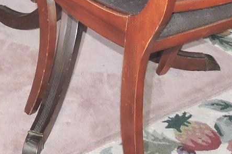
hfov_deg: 17.2
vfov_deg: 10.3
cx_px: -29
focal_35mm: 115
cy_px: -219
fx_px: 741
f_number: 3.3
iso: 200
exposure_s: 1/30
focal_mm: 4.3
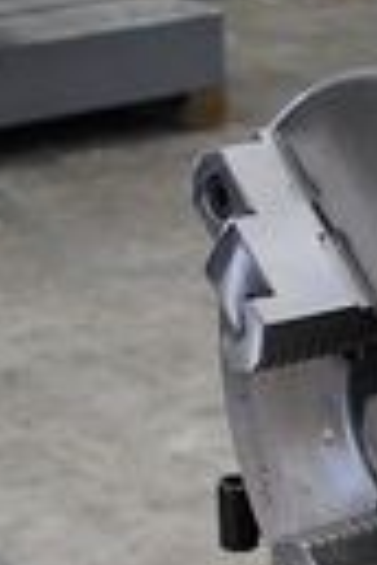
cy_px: 712
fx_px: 2639
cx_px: 750
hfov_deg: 7.8
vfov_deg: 11.9
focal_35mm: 168
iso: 200
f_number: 4
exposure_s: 1/50
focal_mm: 24
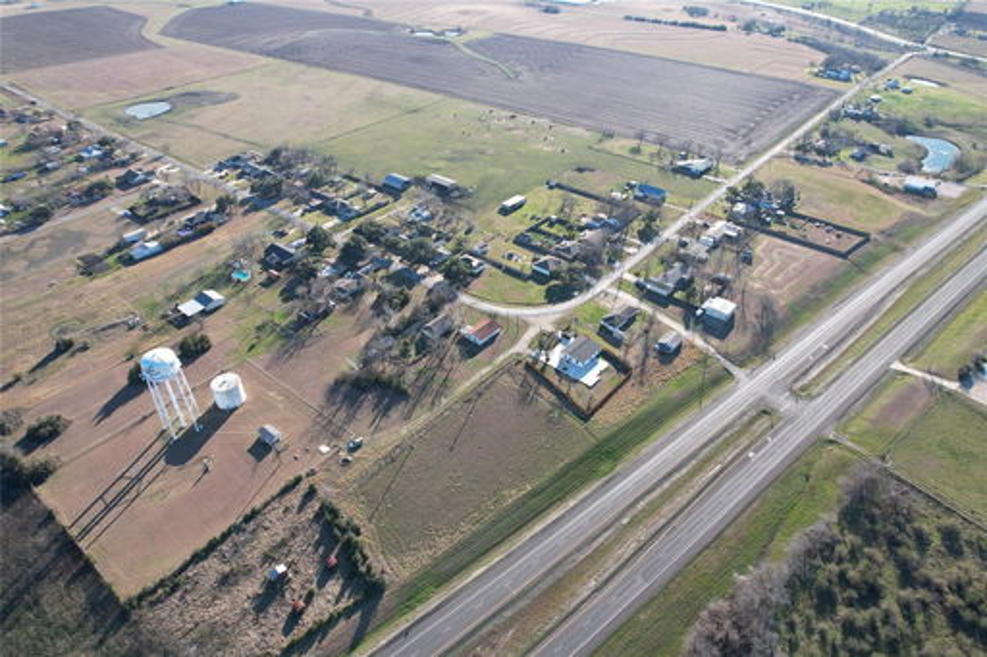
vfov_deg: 57.2
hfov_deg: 78.6
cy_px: 328
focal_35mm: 22
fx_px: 603
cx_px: 494
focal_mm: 8.38
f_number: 2.8
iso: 100
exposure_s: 1/640
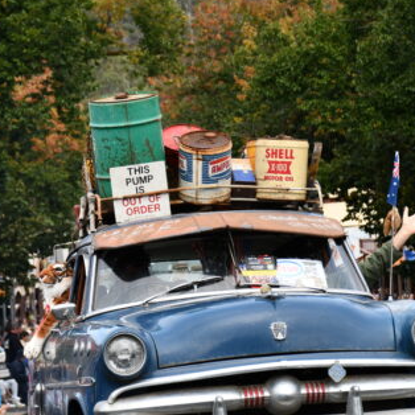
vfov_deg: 7.7
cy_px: 267
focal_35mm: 226
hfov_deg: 7.7
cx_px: 208
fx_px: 3065
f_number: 5.6
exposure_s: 1/500
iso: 200
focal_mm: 80
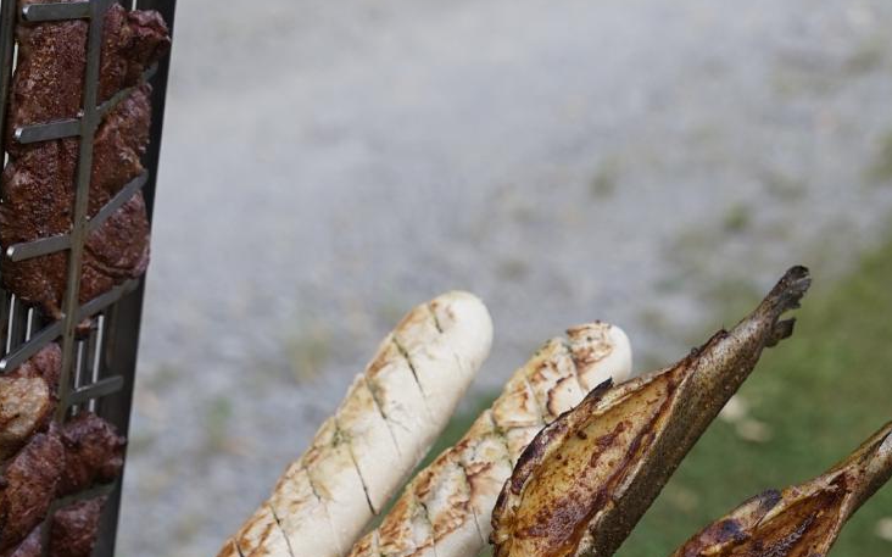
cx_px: 587
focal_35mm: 133
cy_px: 475
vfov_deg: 9.8
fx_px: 3242
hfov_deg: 15.6
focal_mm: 49.9
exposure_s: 1/200
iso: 250
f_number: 3.2
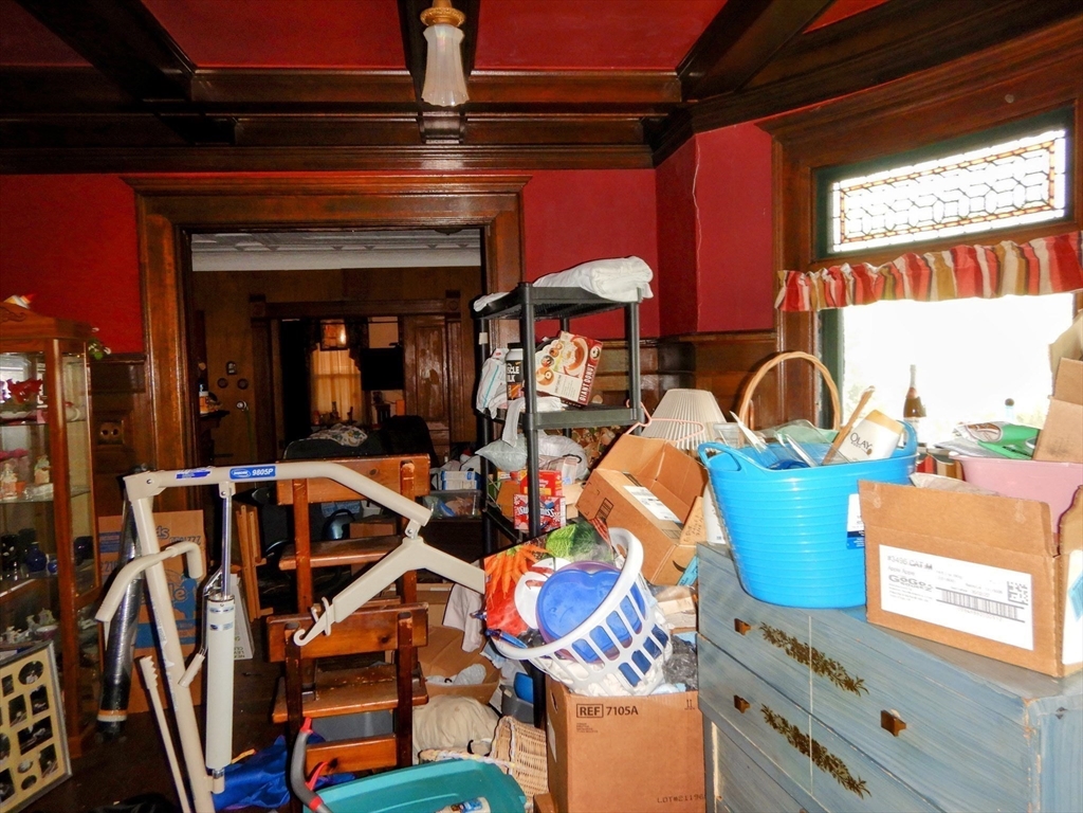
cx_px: 542
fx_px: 751
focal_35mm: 24
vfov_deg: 56.8
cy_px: 406
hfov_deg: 71.6
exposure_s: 1/30
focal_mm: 4.3
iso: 200
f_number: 2.8
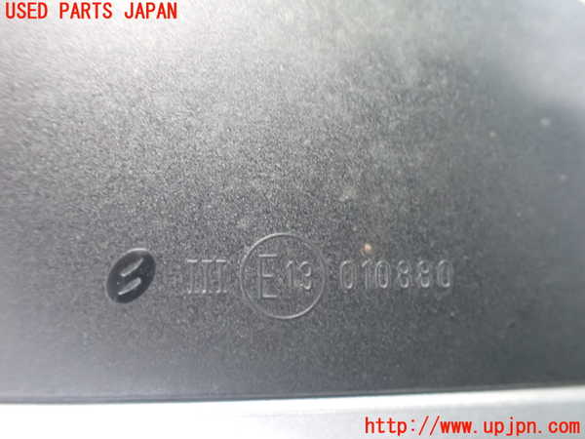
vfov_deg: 46.8
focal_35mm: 30
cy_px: 220
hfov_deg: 60.0
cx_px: 292
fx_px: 507
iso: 1600
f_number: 2.3
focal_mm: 5.4
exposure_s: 1/30
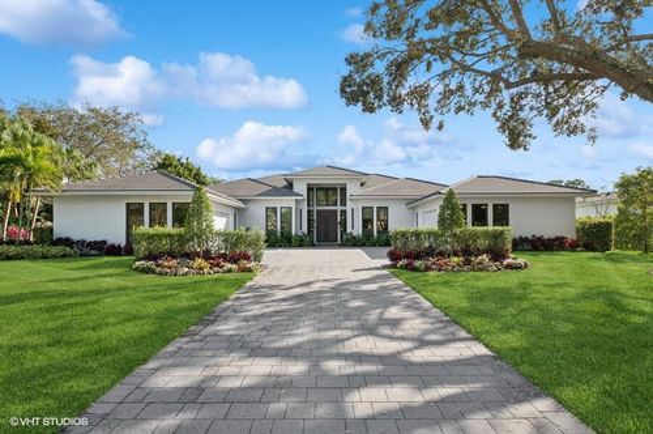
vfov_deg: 64.4
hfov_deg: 87.0
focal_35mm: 19
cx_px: 326
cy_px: 217
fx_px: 344
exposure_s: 1/250
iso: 160
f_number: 11
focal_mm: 19
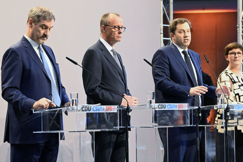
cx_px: 126
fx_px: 1249
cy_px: 82
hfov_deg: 11.1
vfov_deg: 7.4
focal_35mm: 185
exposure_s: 1/640
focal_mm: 170
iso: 12800
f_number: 6.3
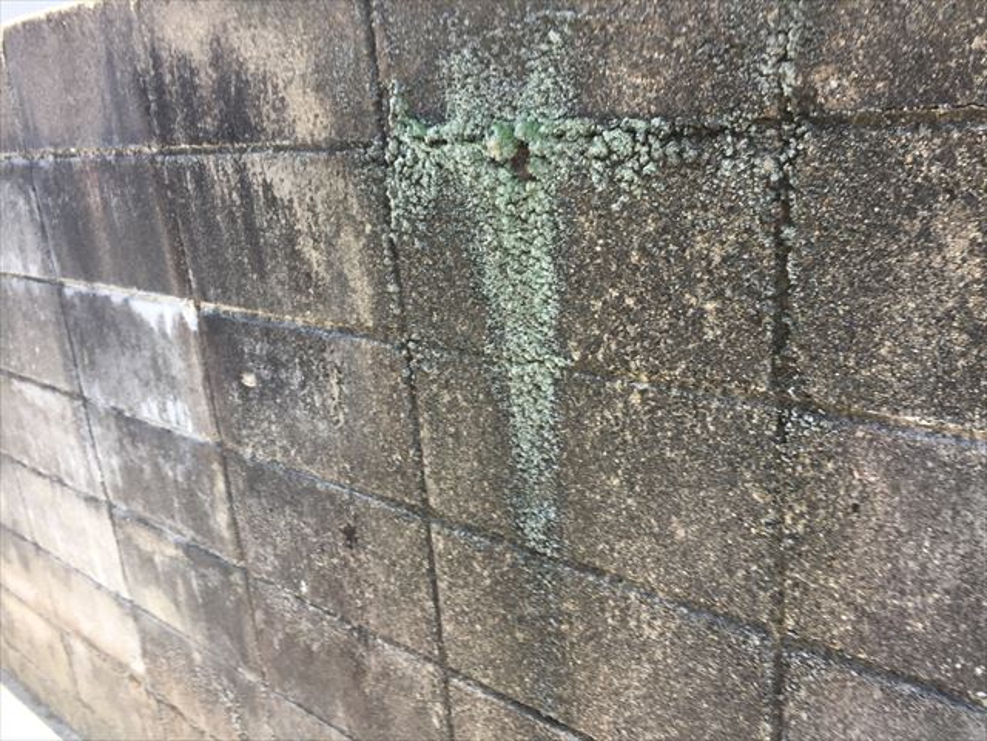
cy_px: 370
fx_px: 827
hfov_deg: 61.7
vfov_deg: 48.2
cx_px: 494
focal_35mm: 29
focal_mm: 4.15
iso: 40
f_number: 2.2
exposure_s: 1/120
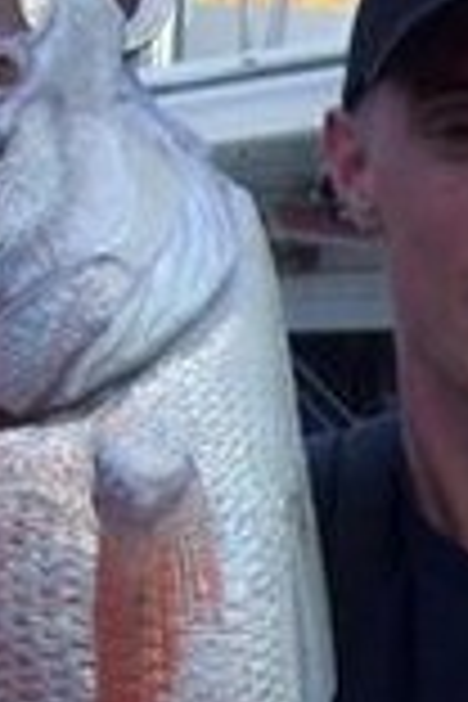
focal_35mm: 151
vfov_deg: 13.6
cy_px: 441
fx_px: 2944
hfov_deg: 9.0
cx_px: 464
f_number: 2.7
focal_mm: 6
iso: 80
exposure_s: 1/160
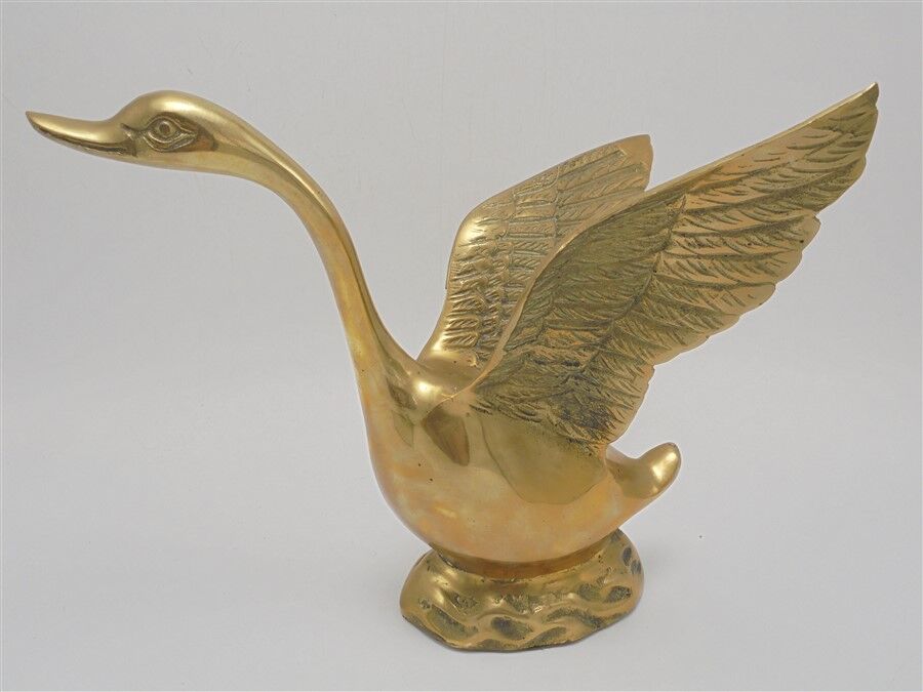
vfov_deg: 41.8
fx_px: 907
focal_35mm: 34
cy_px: 346
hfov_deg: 54.0
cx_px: 462
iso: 100
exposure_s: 1/30
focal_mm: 6.1
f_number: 4
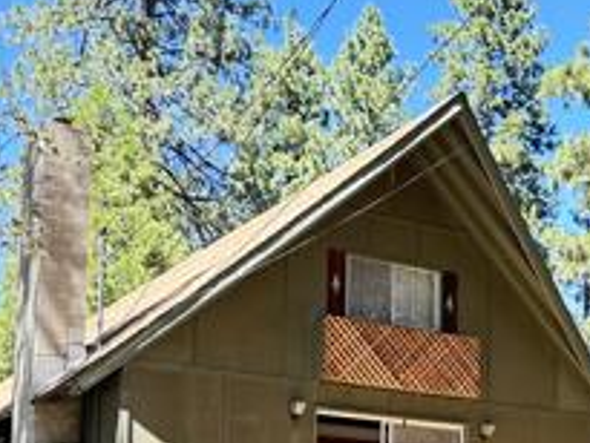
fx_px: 1279
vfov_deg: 19.0
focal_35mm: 75
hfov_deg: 25.6
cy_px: 466
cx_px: 449
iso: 80
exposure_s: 1/351
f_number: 1.78
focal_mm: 6.86
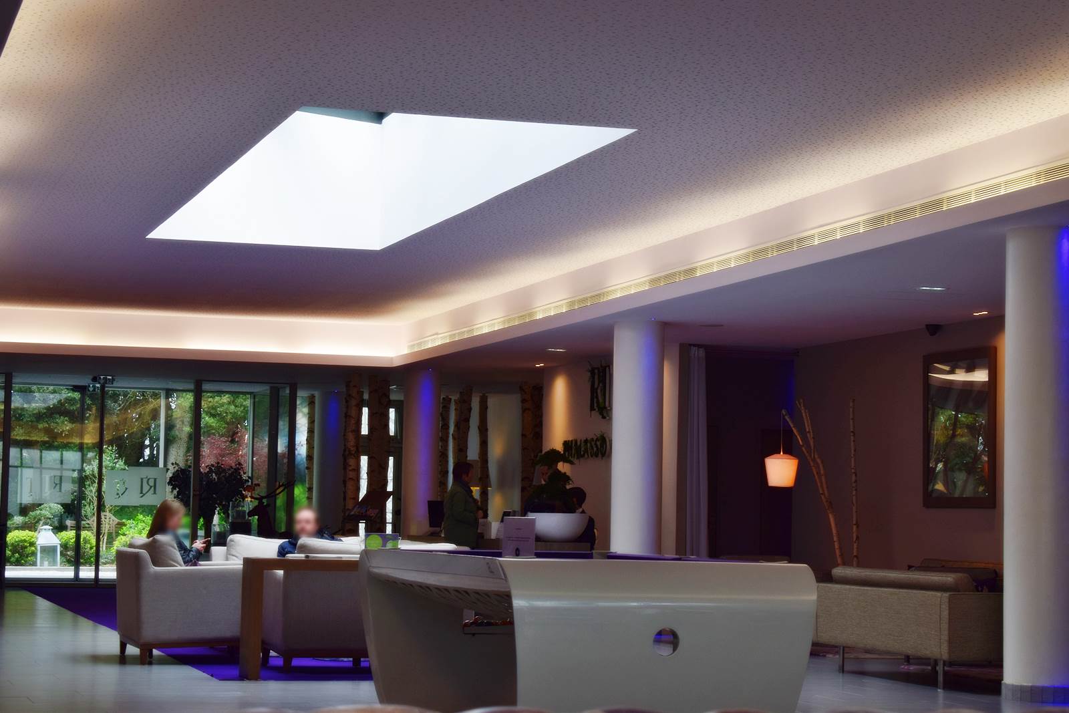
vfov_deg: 16.6
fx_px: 2450
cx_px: 534
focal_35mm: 82
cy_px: 356
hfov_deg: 24.6
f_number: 8
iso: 400
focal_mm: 55
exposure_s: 1/80
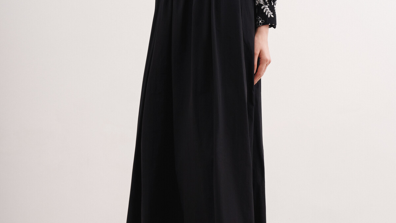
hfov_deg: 25.0
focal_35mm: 85
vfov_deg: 14.2
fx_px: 893
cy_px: 120
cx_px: 198
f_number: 11
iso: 400
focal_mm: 54
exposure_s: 1/160
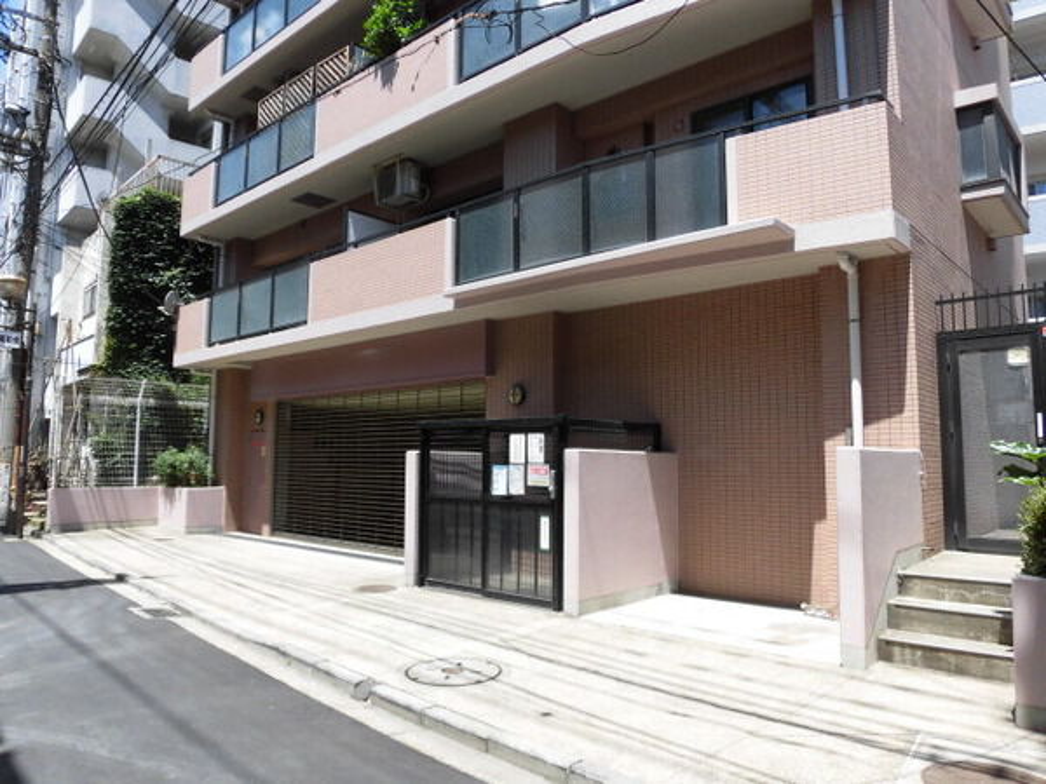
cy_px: 392
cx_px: 523
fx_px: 725
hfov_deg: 71.6
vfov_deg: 56.8
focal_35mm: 24
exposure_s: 1/800
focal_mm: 4.3
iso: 100
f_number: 3.1
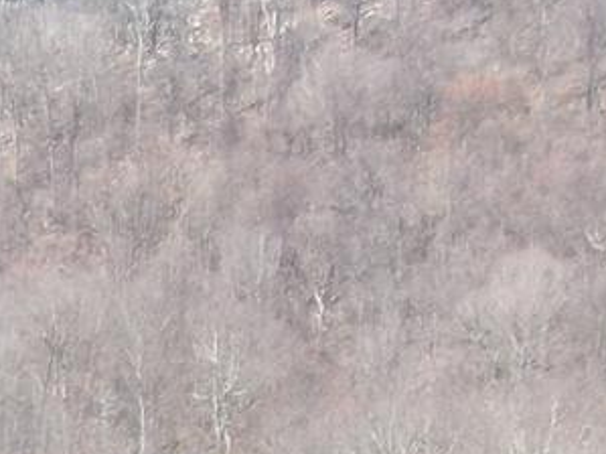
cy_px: 1384
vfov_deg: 5.2
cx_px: -1380
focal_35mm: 267
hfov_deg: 6.6
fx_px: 4672
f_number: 3.4
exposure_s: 1/240
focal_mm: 6.77
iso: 100
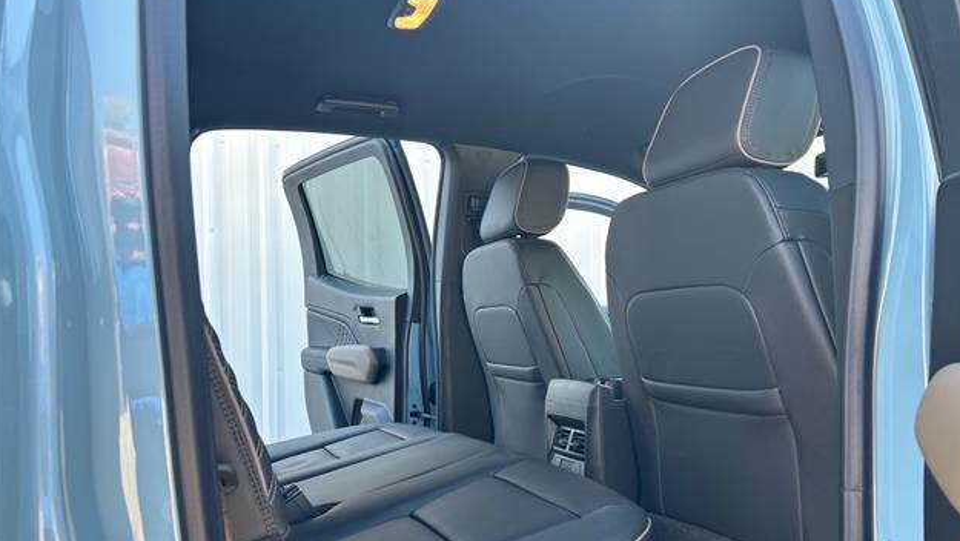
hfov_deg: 66.0
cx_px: 482
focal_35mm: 29
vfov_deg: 39.9
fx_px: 738
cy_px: 349
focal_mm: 5.7
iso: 40
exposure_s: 1/149
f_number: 1.5
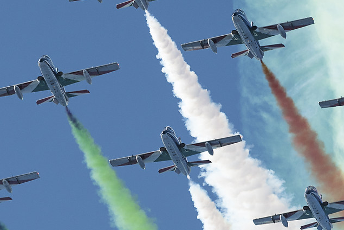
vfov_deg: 1.8
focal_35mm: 756
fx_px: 7227
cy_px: 112
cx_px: 87
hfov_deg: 2.7
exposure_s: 1/1600
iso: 400
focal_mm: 200
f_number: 4
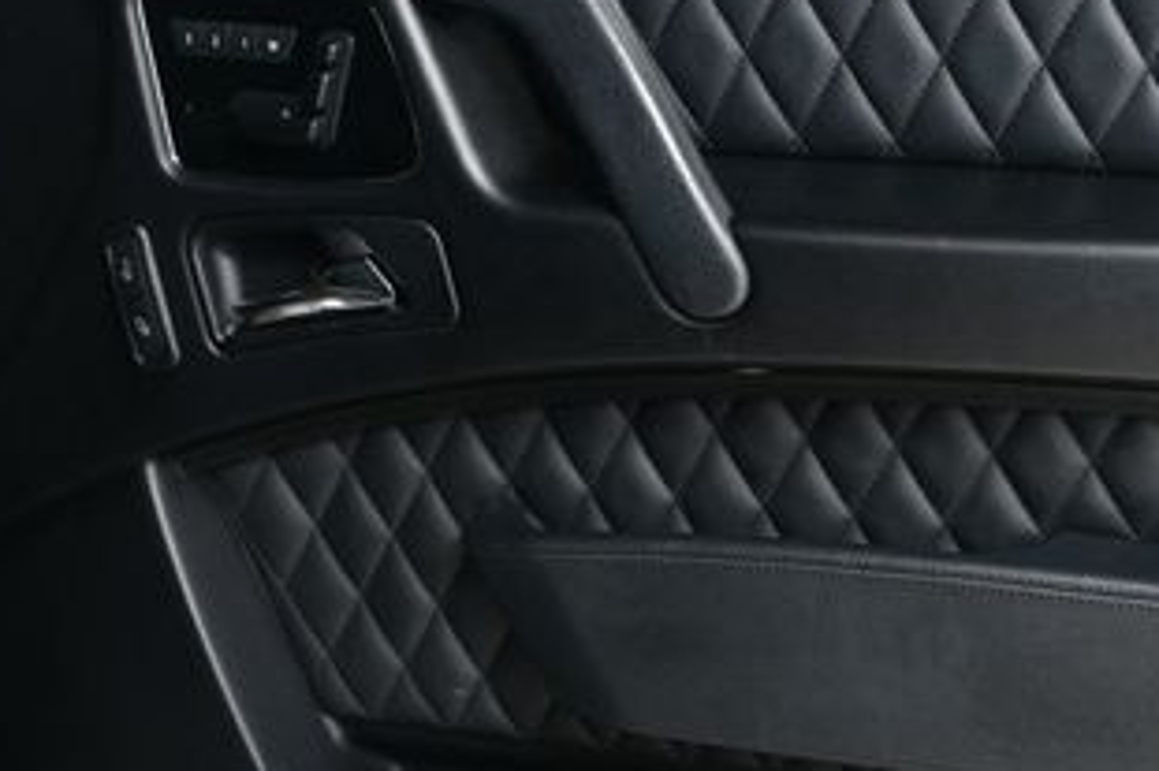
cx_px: 783
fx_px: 2252
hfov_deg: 28.6
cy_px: 503
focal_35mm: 70
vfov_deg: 19.4
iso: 100
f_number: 5
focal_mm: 23
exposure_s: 1/160
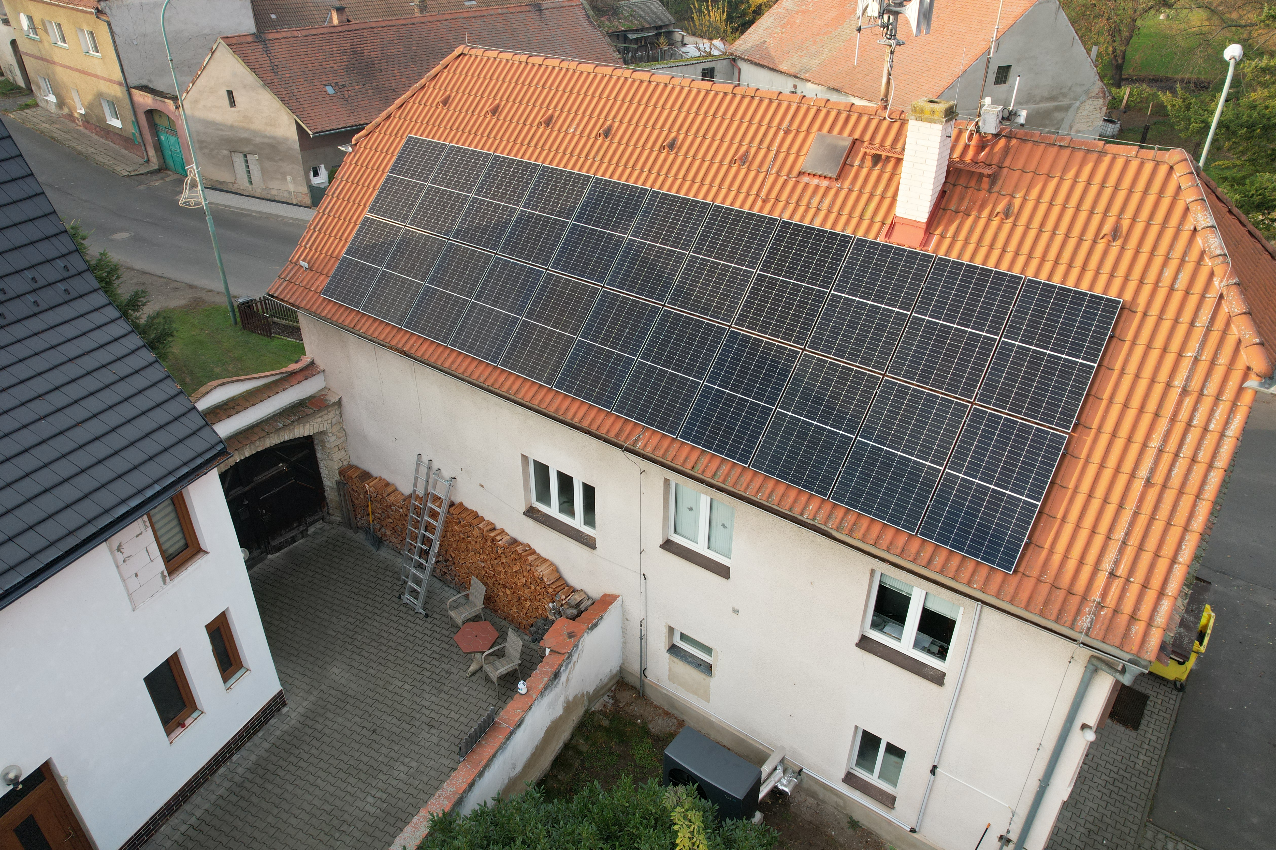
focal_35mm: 24
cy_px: 400
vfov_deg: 53.1
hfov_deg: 73.7
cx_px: 622
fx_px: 851
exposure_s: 1/350
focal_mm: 8.38
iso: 140
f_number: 2.8
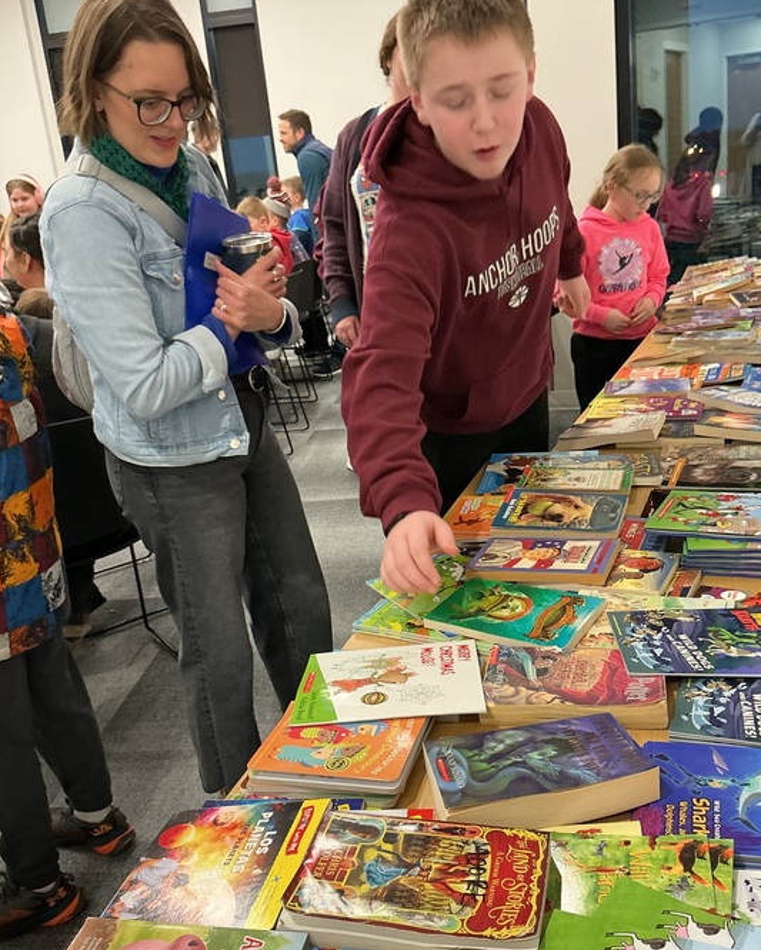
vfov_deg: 52.8
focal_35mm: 34
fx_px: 957
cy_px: 511
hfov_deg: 43.3
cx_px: 415
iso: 125
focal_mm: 3
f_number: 1.8
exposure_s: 1/60
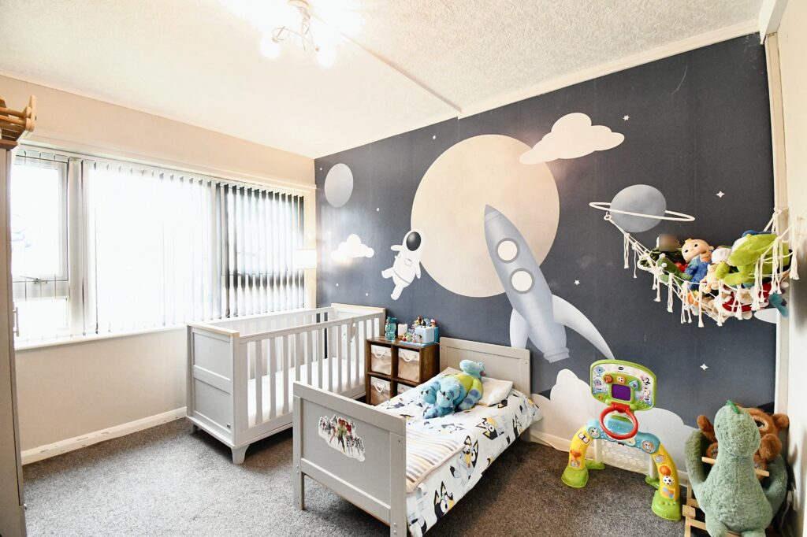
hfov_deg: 100.4
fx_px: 336
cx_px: 404
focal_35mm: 15
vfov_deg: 77.3
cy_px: 268
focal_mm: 10
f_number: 10
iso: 5000
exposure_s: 1/15
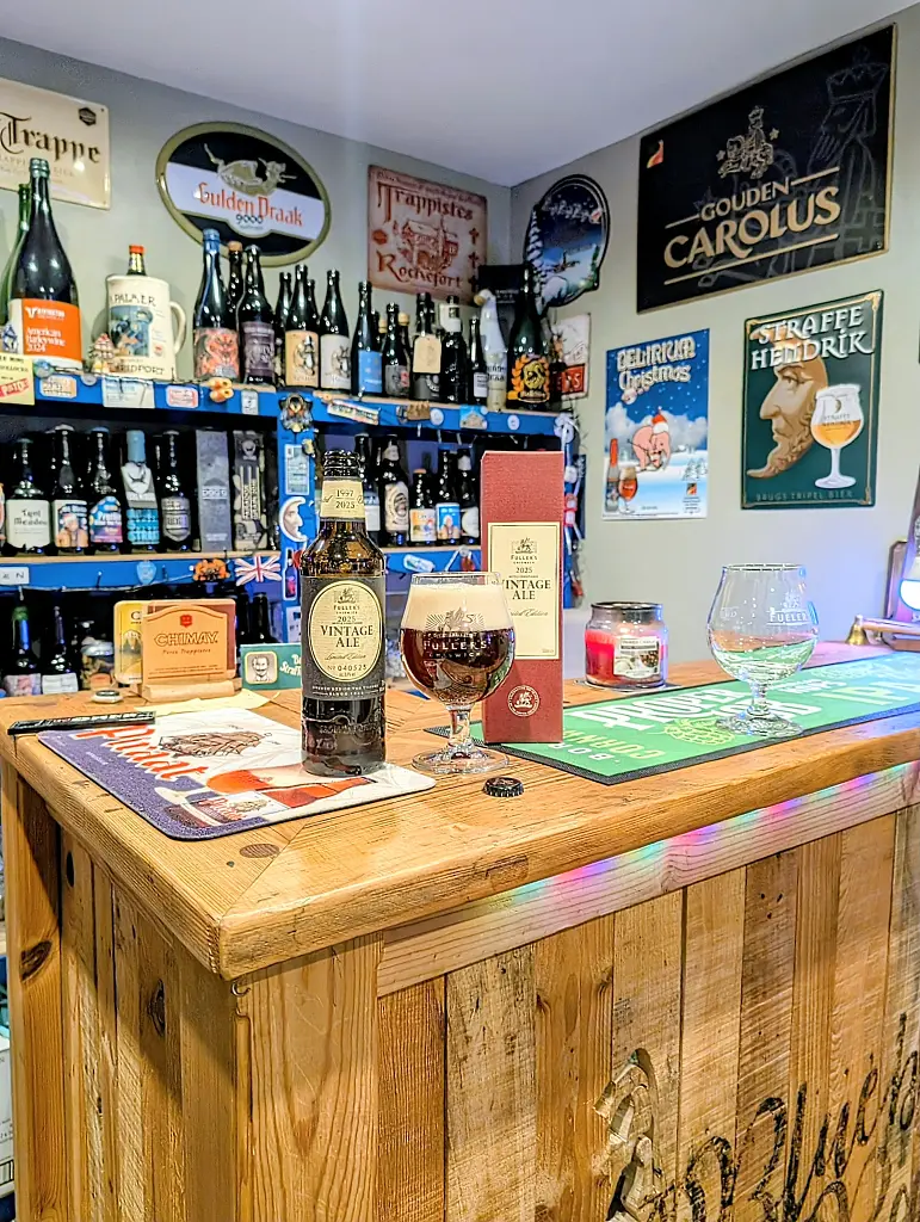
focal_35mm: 24
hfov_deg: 56.9
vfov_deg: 71.5
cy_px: 611
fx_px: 848
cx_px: 460
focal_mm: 6.9
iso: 35
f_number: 1.68
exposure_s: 1/47.3
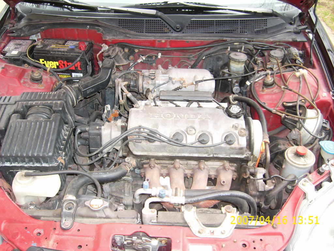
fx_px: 309
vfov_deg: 44.2
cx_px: 167
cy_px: 126
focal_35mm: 32
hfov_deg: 56.8
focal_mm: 5.99
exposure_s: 1/109
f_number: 2.8
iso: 50
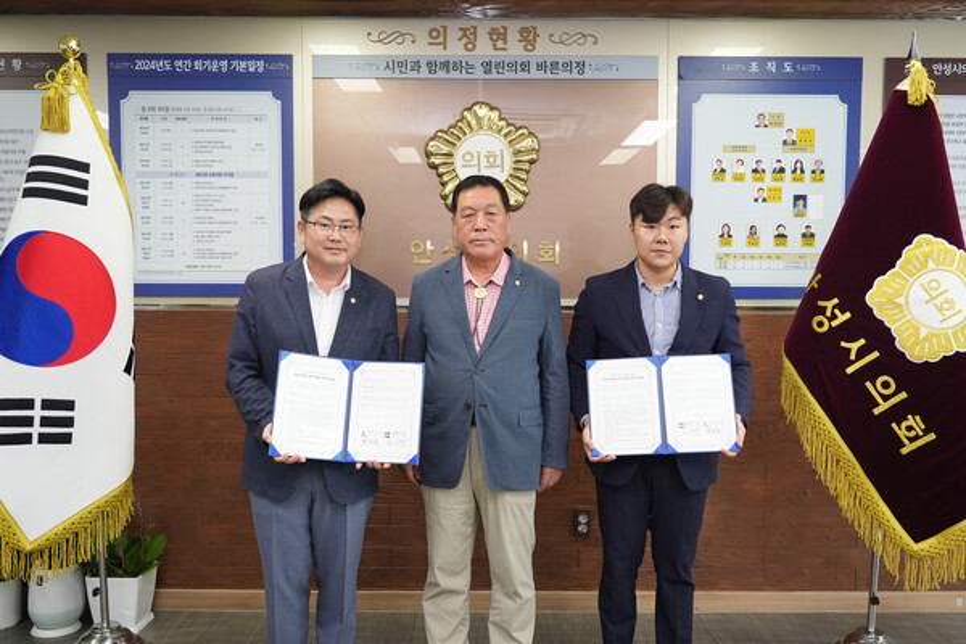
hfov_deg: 61.9
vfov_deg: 43.6
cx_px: 483
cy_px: 322
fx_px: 805
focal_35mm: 30
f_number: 4
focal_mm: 30
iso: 2500
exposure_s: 1/250
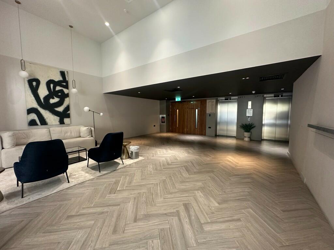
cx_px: 167
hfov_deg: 102.1
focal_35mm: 14
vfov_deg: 85.7
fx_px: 135
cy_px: 125
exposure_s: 1/50
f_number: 2.2
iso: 320
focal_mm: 2.22
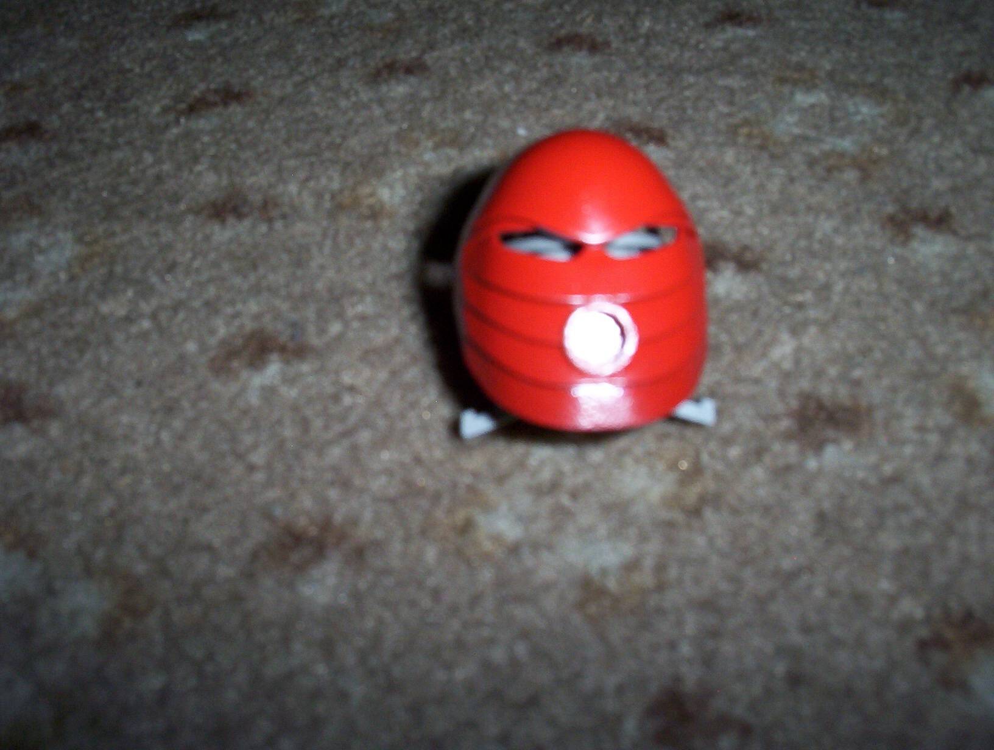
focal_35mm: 39
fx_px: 1123
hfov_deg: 47.8
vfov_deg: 37.0
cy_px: 375
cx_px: 497
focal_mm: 6
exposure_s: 1/30
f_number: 4.5
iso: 140
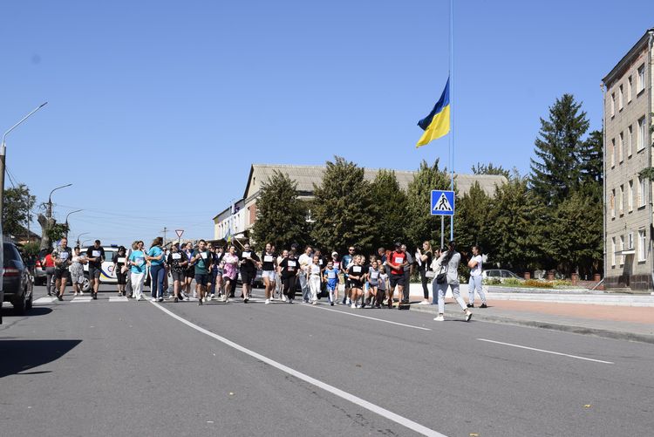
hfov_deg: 37.8
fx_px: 954
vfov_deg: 25.8
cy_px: 218
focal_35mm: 52
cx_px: 327
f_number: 10
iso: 200
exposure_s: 1/400
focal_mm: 35
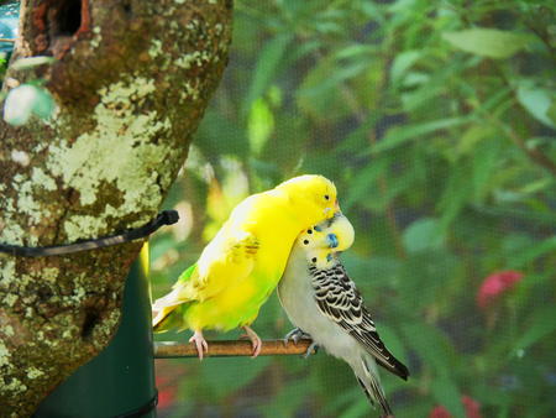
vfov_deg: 6.2
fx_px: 3857
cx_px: 278
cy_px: 209
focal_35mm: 240
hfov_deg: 8.2
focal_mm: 120
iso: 800
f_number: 5.6
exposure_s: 1/250
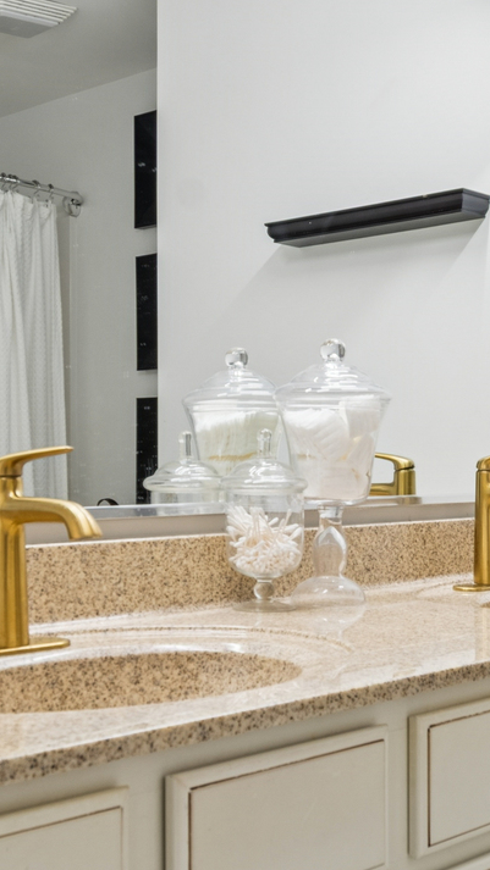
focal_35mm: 50
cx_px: 303
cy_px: 486
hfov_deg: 23.9
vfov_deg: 41.3
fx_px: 1155
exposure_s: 1/6
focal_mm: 14
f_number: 8
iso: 250
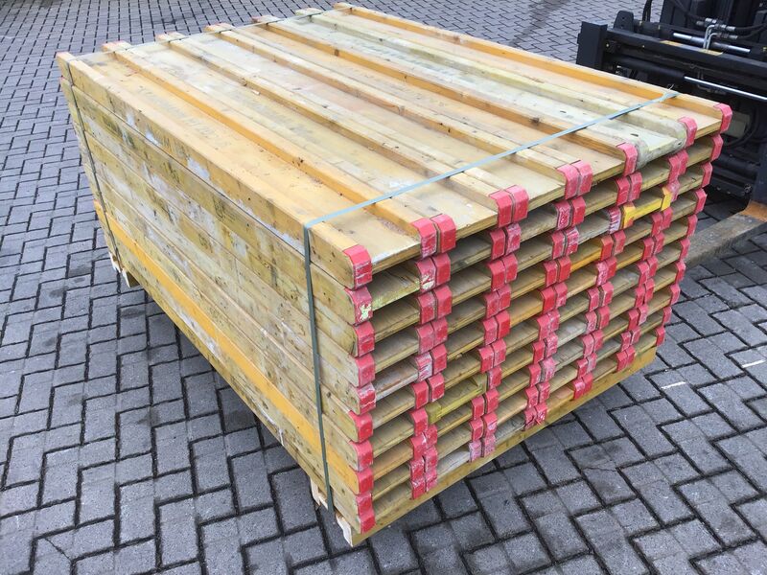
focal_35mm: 31
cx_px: 384
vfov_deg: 45.4
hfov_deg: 58.4
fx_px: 687
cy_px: 288
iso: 40
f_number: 2.4
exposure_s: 1/100
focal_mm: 3.3
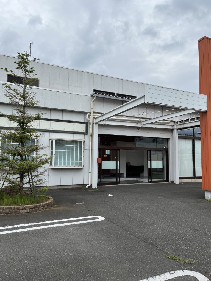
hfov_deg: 53.1
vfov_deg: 67.3
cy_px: 140
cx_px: 106
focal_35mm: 26
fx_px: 211
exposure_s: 1/3049
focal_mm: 5.1
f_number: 1.6
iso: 50
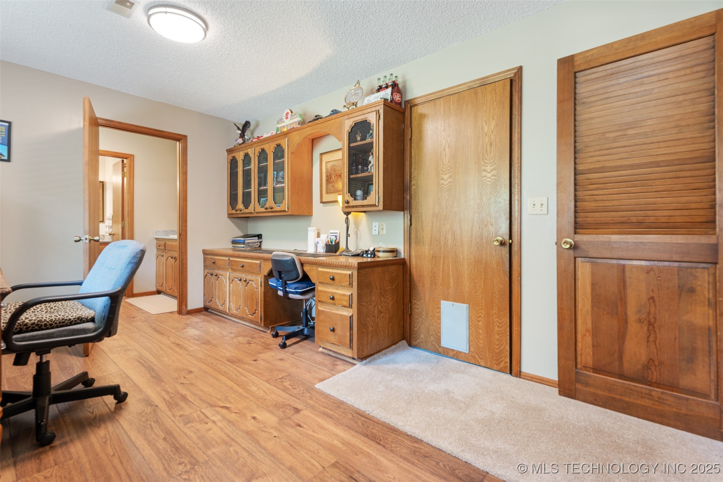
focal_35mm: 16
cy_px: 241
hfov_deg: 96.7
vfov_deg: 73.7
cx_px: 362
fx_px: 321
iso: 250
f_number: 9
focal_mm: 16
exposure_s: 2
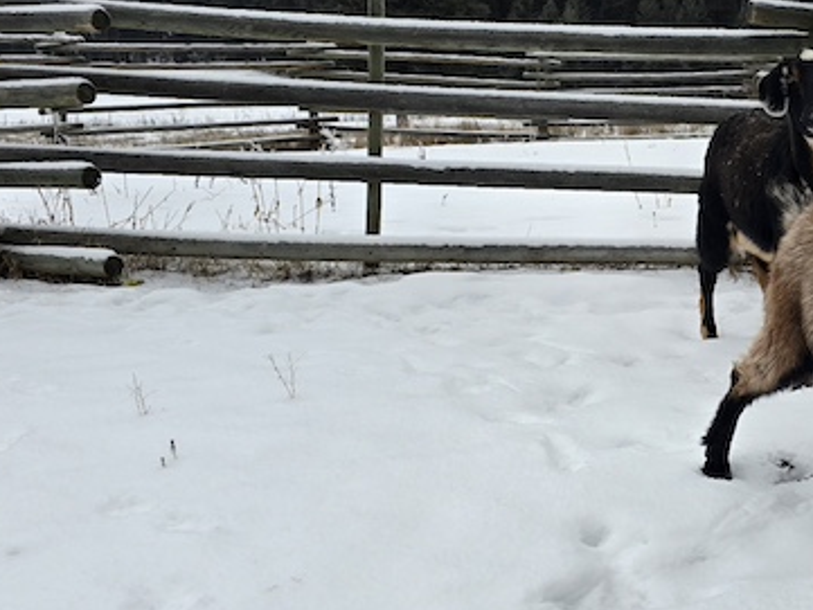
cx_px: 831
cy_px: 196
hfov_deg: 31.9
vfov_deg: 26.4
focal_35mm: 55
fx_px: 1292
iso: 32
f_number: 1.7
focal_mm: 6.3
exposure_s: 1/182
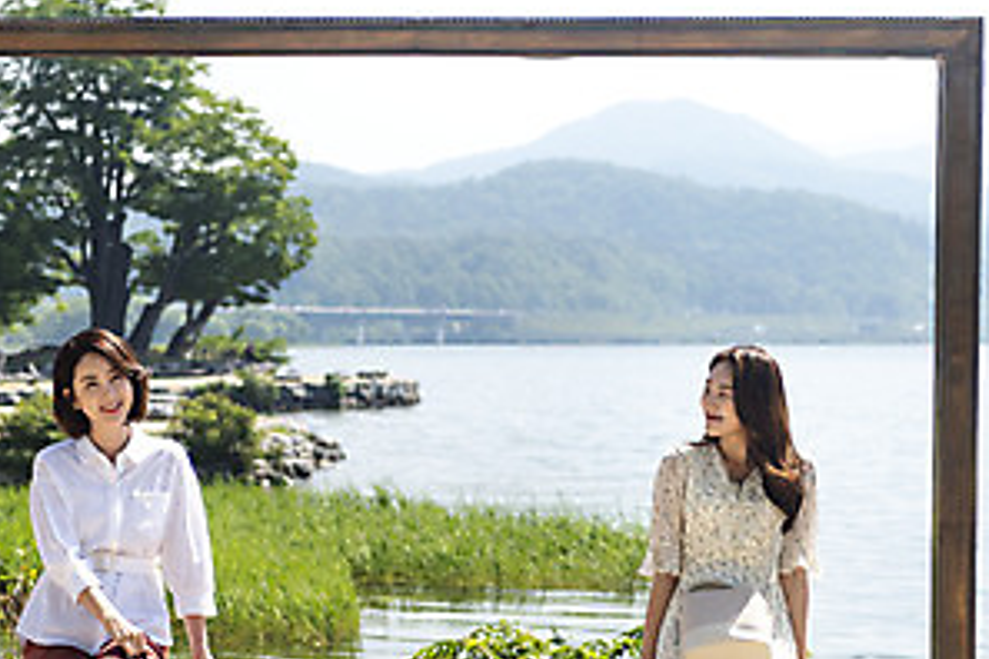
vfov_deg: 13.5
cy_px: 433
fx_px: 2774
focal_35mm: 101
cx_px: 431
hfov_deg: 20.2
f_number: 2.8
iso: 100
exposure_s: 1/3200
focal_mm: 50
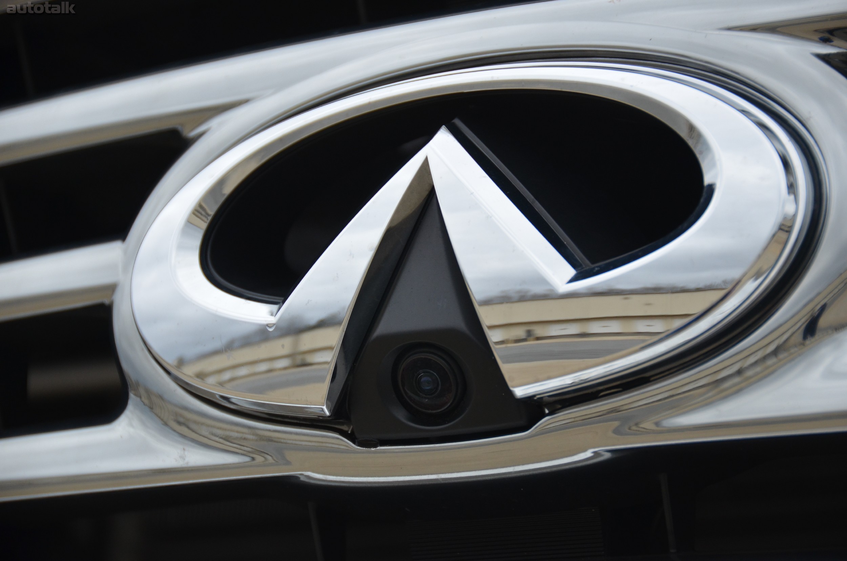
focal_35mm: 168
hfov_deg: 12.3
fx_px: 3945
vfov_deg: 8.1
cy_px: 280
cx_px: 424
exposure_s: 1/1000
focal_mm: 112
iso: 560
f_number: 5.3
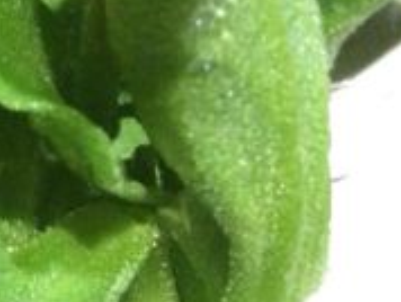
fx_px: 1322
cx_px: -367
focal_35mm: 114
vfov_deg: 13.0
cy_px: 69
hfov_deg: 14.6
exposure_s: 1/30
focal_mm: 4.15
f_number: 2.2
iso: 250
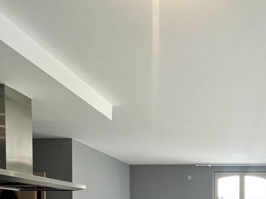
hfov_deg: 52.7
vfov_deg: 38.1
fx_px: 231
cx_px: 239
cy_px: 224
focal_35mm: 30
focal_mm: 1.57
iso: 32
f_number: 1.8
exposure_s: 1/102
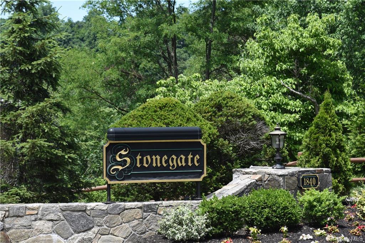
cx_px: 182
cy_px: 122
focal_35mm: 120
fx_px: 1216
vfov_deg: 11.4
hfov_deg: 17.1
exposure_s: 1/640
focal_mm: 120
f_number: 8
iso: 800
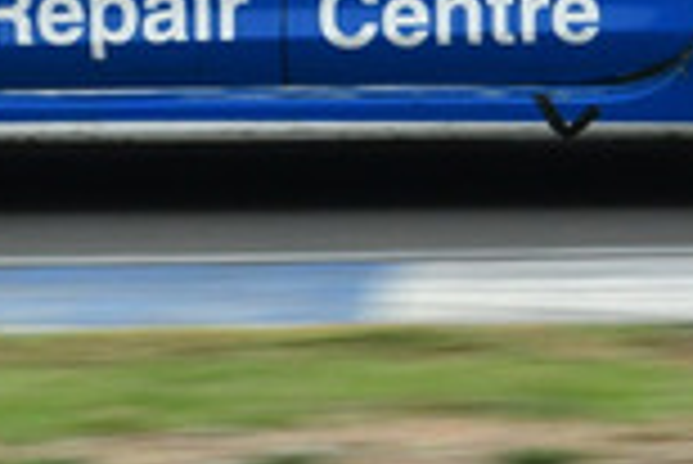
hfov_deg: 2.0
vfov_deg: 1.3
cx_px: 148
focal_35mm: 1055
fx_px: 20320
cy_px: -617
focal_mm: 135
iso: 800
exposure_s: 1/250
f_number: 11
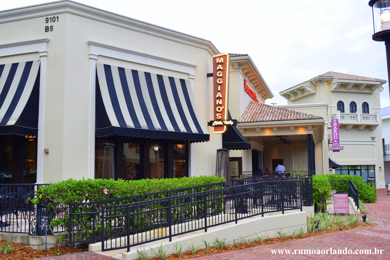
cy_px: 130
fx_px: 406
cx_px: 195
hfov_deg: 51.3
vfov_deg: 35.5
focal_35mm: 38
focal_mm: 25
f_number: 7.1
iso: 800
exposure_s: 1/200
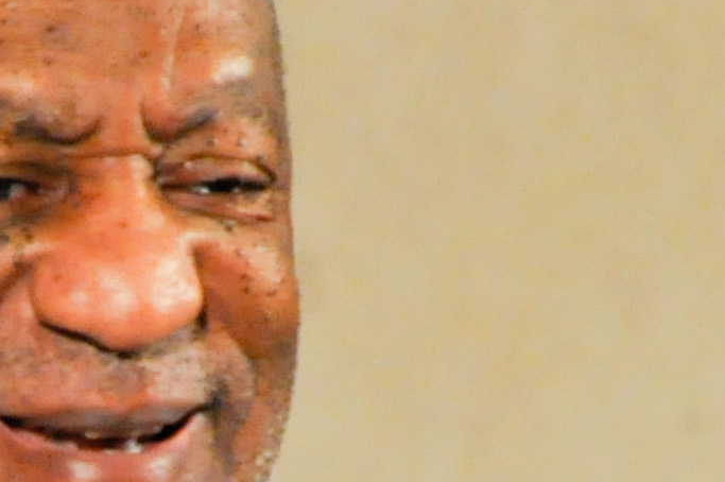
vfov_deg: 0.5
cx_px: -68
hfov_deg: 0.7
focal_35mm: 2826
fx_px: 56857
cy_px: 796
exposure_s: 1/40
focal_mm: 300
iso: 1000
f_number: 5.6
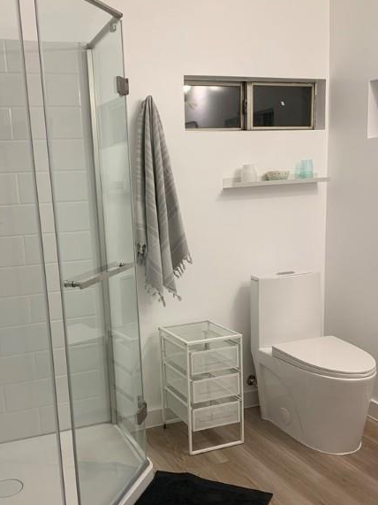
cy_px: 295
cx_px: 138
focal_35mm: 35
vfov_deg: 52.4
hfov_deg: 40.4
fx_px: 510
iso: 100
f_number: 1.8
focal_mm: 4.25
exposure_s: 1/63
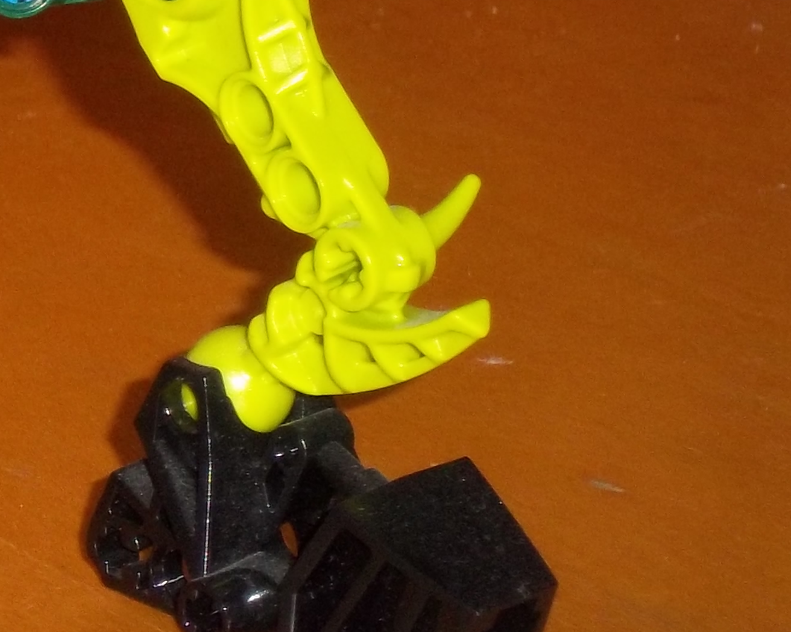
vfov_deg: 4.1
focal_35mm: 378
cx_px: -74
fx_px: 8847
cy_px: -1
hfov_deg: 5.1
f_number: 5.68
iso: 160
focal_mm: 22.8
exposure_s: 1/60
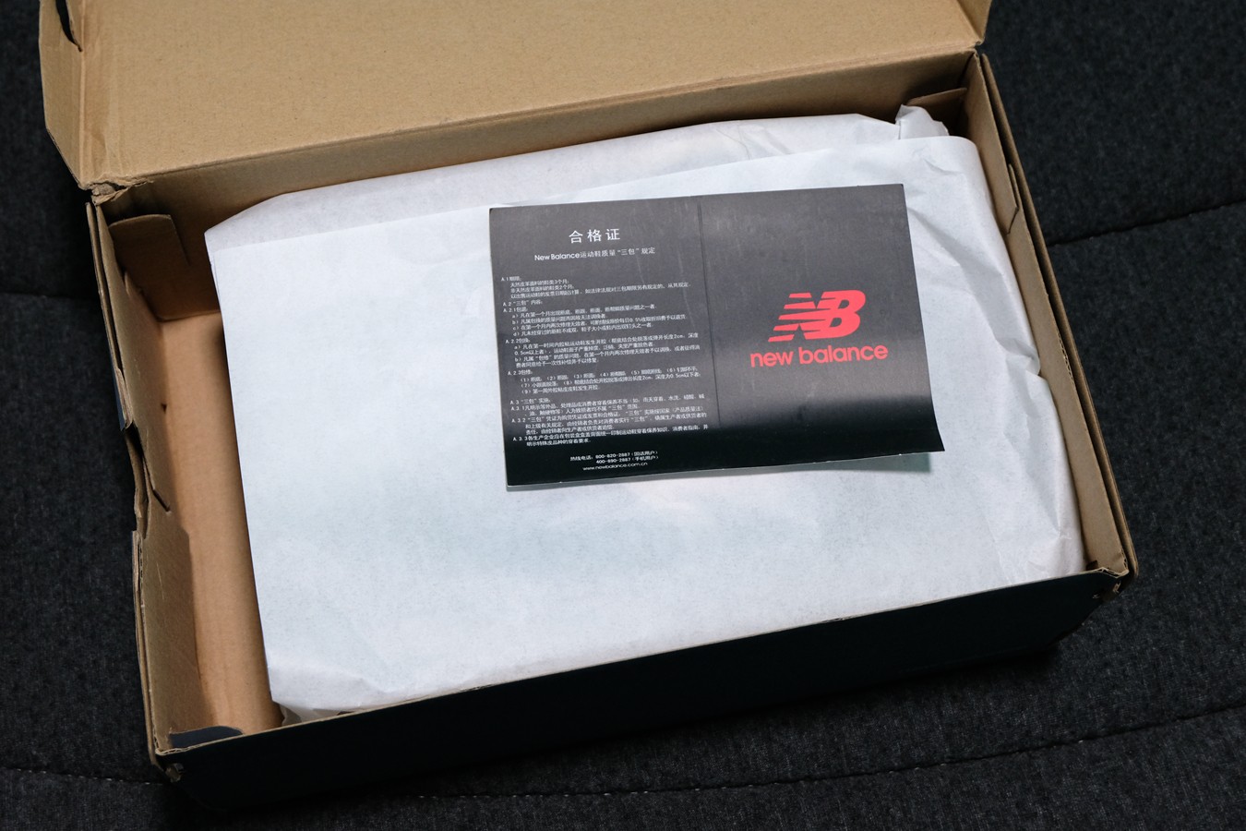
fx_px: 1938
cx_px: 623
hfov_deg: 35.6
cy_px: 416
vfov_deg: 24.2
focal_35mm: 56
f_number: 5.3
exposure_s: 1/30
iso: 1000
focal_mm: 37.1
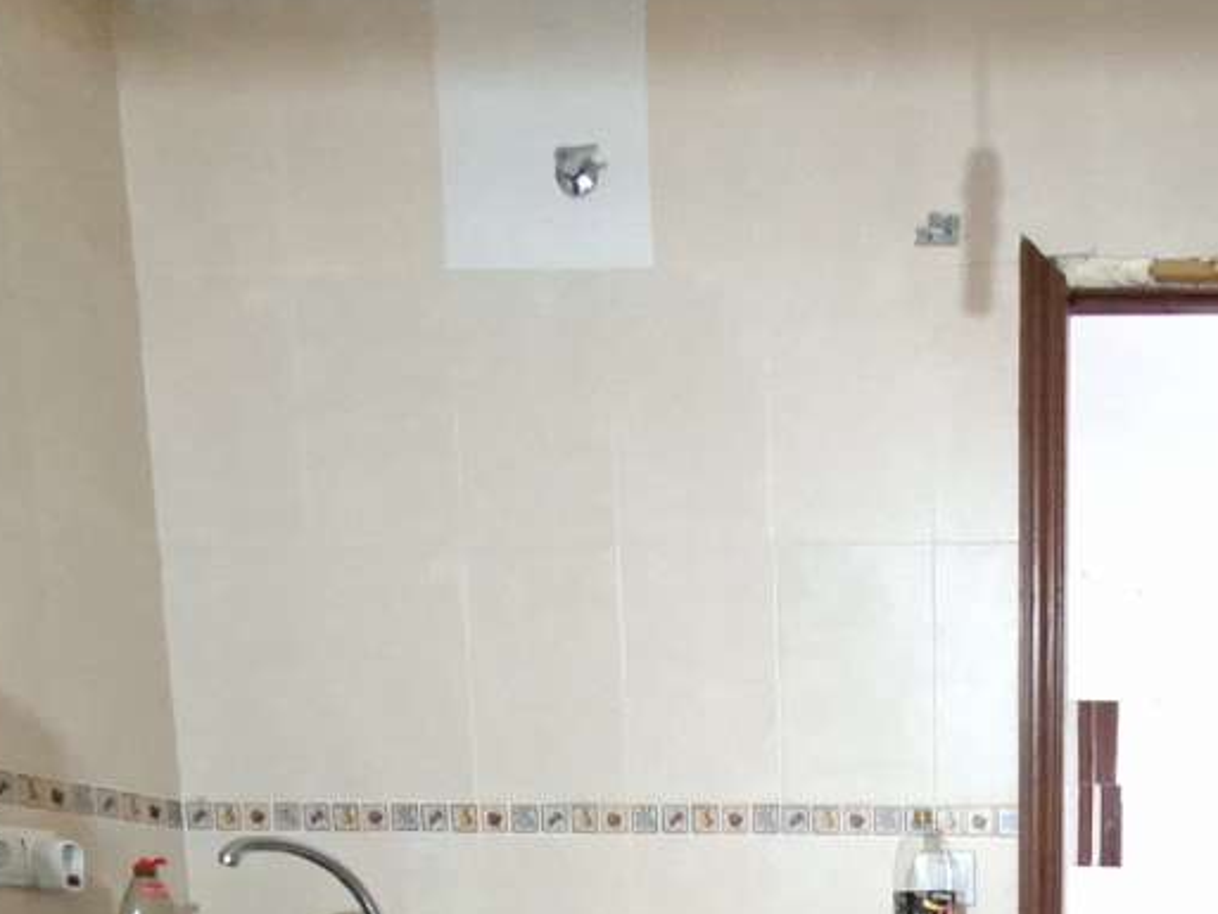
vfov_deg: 29.9
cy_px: 1198
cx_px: 1099
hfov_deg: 44.5
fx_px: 1337
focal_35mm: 38
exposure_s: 1/17
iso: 800
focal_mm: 1.74
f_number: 2.2
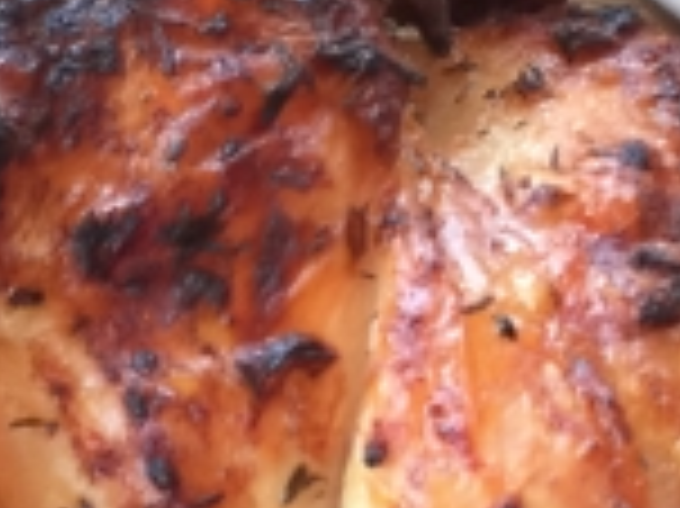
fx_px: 2414
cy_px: 504
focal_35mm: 123
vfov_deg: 11.9
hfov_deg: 15.8
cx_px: 45
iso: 80
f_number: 2.2
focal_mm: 4.15
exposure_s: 1/4
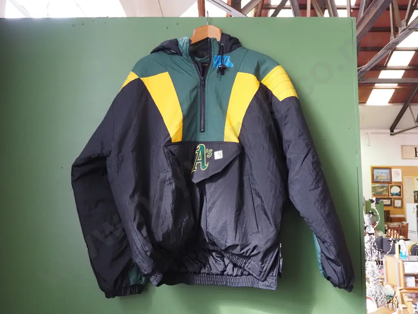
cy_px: 157
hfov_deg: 56.8
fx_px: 386
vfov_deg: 44.2
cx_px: 209
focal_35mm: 32
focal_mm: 16
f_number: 5.6
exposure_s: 1/125
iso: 3200
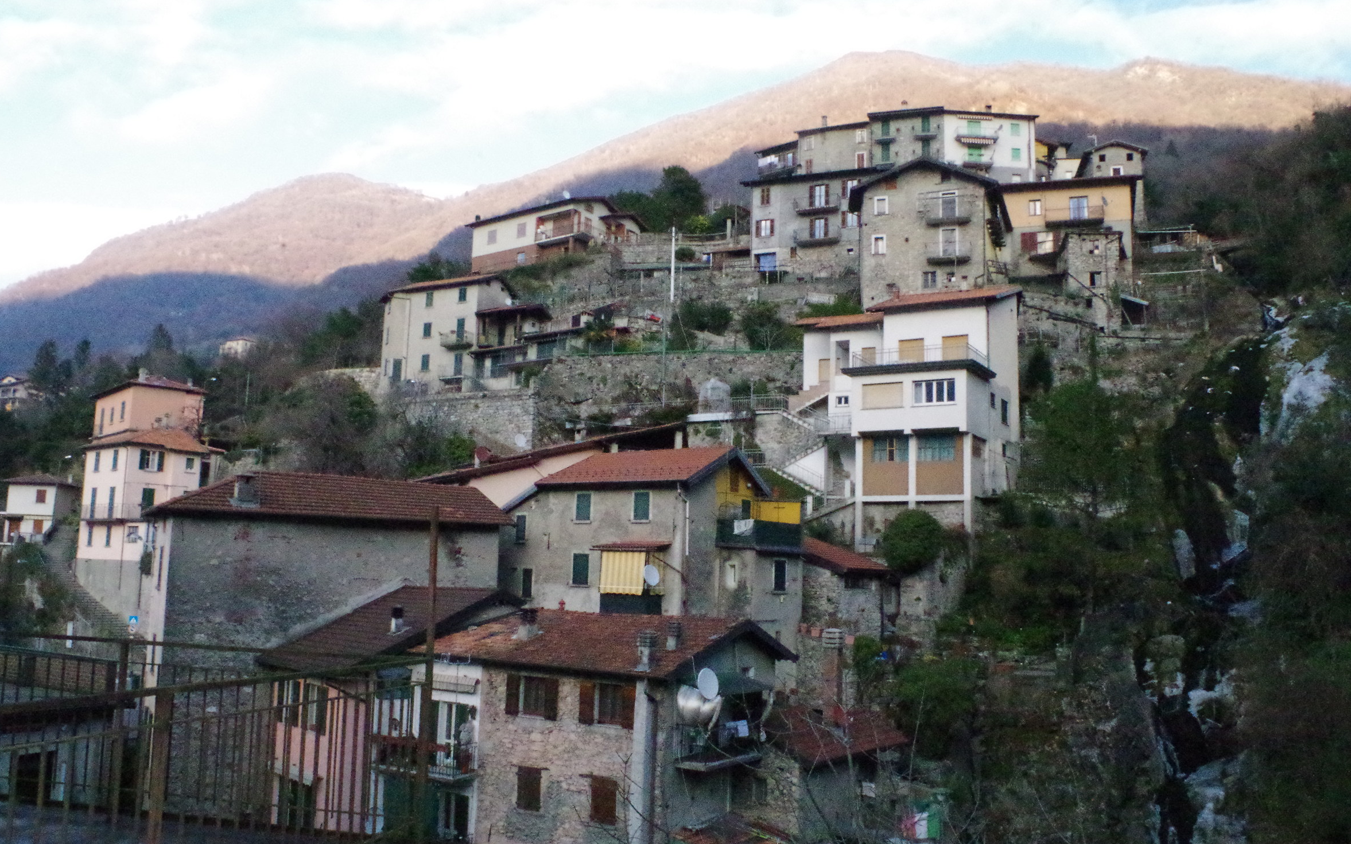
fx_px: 1031
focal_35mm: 28
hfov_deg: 66.5
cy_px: 448
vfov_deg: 44.5
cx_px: 665
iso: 16000
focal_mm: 18
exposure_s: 1/180
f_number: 22
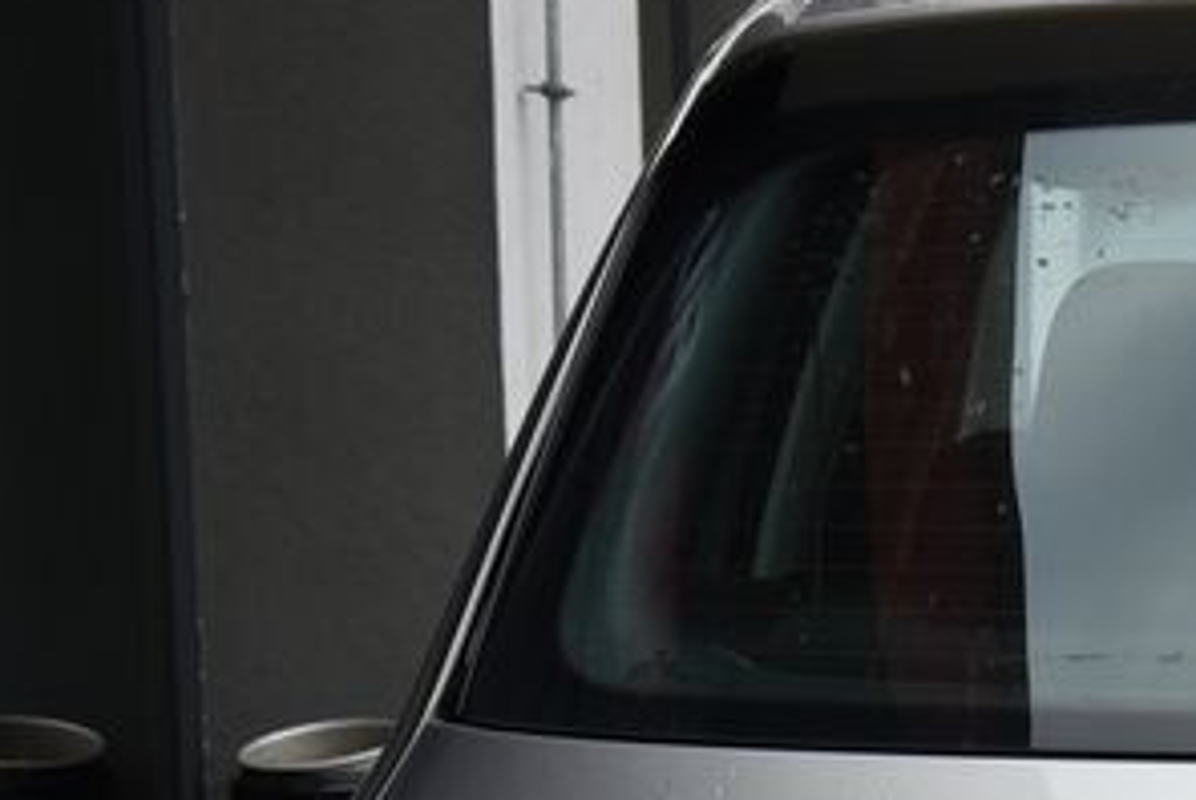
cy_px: 1095
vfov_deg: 7.8
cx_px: 1576
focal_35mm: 173
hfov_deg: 11.5
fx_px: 5753
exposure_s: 1/320
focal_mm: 50
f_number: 9
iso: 500
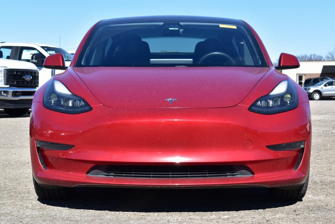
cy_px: 112
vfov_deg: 17.5
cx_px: 168
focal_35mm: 78
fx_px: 726
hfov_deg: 26.0
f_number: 11
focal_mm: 52
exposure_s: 1/400
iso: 400
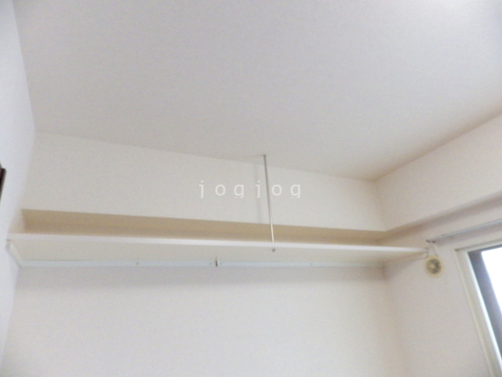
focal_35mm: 22
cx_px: 251
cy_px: 188
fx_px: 319
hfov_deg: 76.4
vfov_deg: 61.1
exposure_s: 1/45
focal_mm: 4
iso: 500
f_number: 3.1
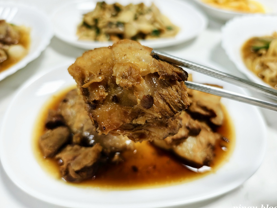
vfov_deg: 56.8
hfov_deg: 71.6
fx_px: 192
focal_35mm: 24
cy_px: 105
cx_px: 136
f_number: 1.57
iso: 331
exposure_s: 1/120
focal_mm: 6.54
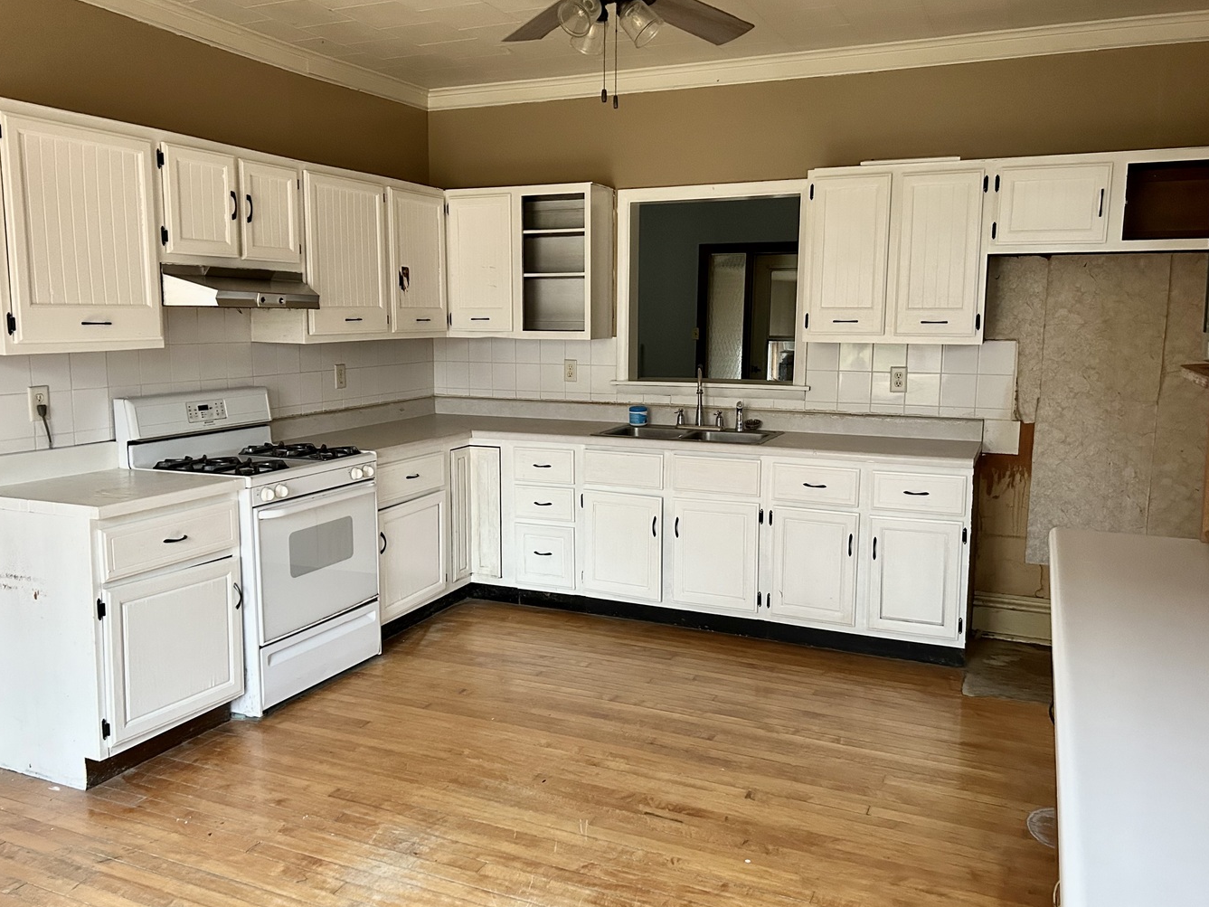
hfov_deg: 63.4
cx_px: 583
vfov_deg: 49.8
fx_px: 978
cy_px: 450
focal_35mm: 28
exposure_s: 1/60
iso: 500
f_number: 1.5
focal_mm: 5.7
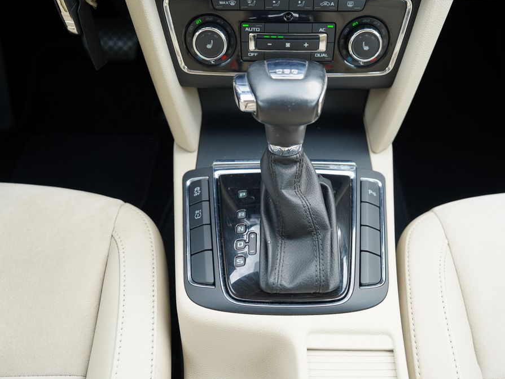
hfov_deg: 55.2
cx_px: 280
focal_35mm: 33
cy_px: 190
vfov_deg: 42.9
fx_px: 481
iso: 160
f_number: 4
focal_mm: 30
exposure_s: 1/60
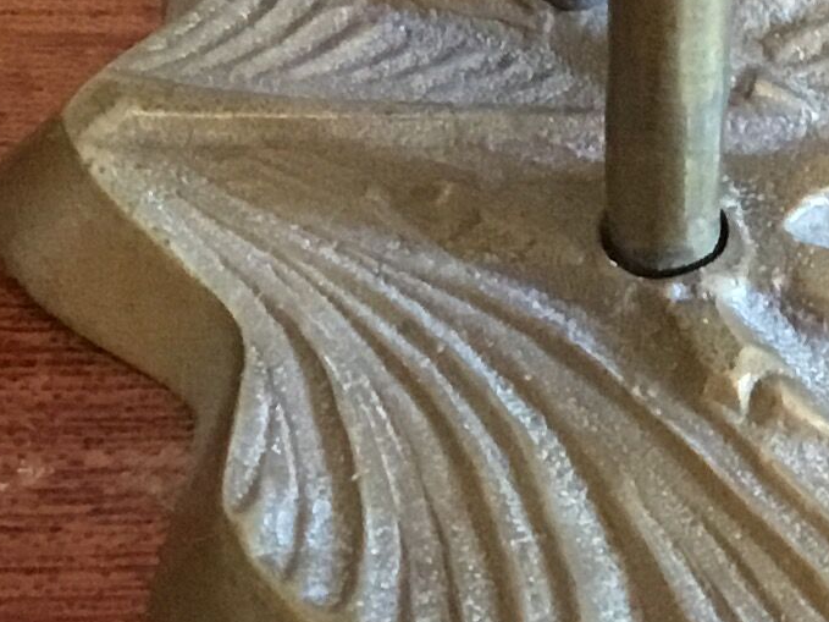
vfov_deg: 9.9
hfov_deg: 12.5
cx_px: 1270
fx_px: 3568
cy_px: 132
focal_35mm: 149
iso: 250
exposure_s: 1/33
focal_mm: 3.3
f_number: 2.4
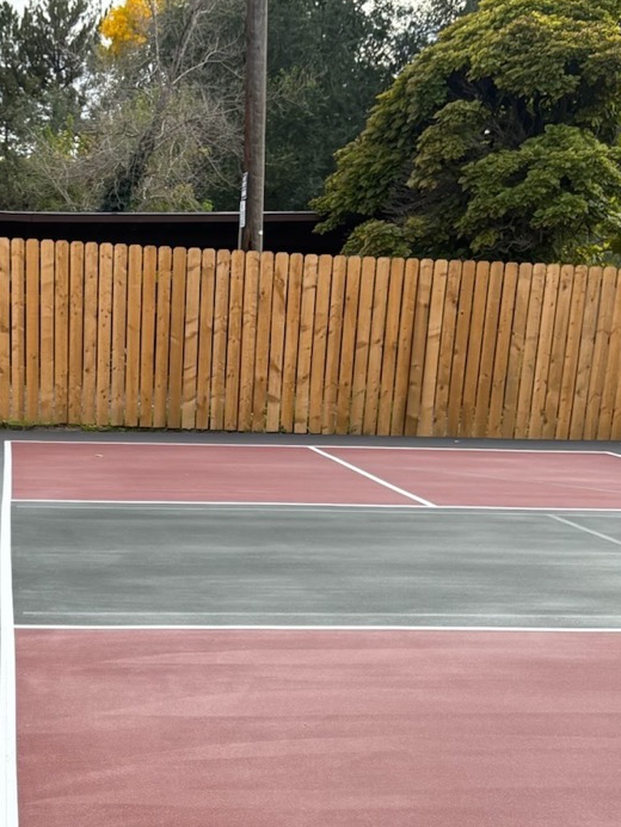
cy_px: 865
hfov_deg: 23.7
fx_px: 1435
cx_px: 56
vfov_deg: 29.6
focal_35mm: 60
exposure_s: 1/861
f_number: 1.6
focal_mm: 5.96
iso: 50
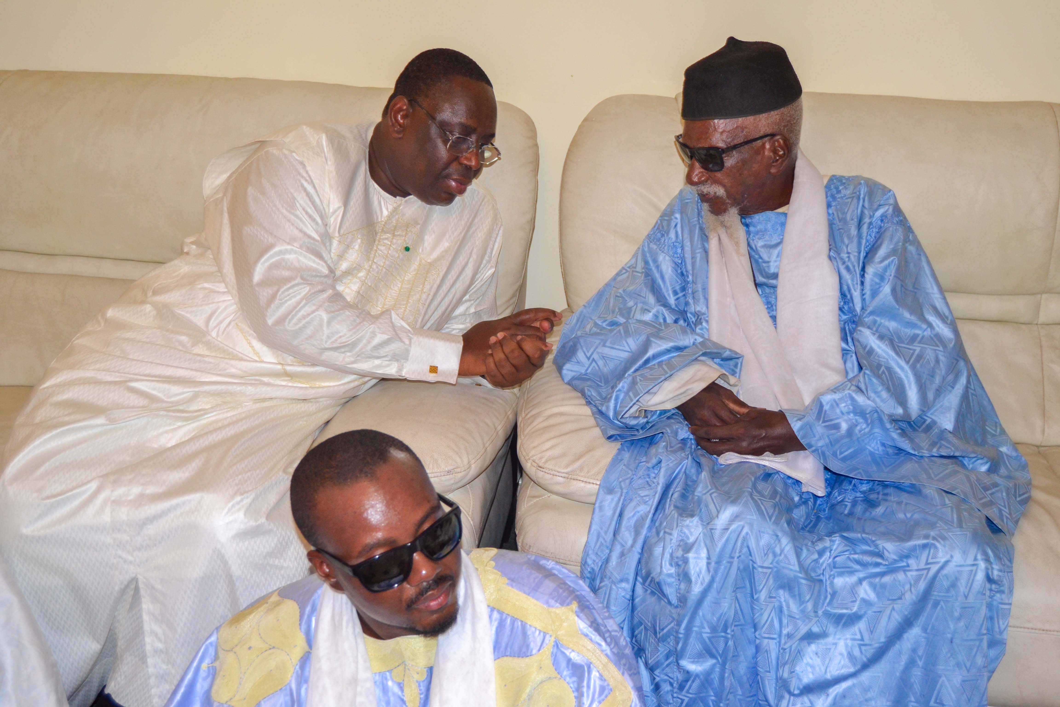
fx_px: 1369
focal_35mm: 46
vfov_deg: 28.9
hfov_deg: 42.3
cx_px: 530
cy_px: 354
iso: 800
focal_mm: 31
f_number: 5
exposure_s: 1/60
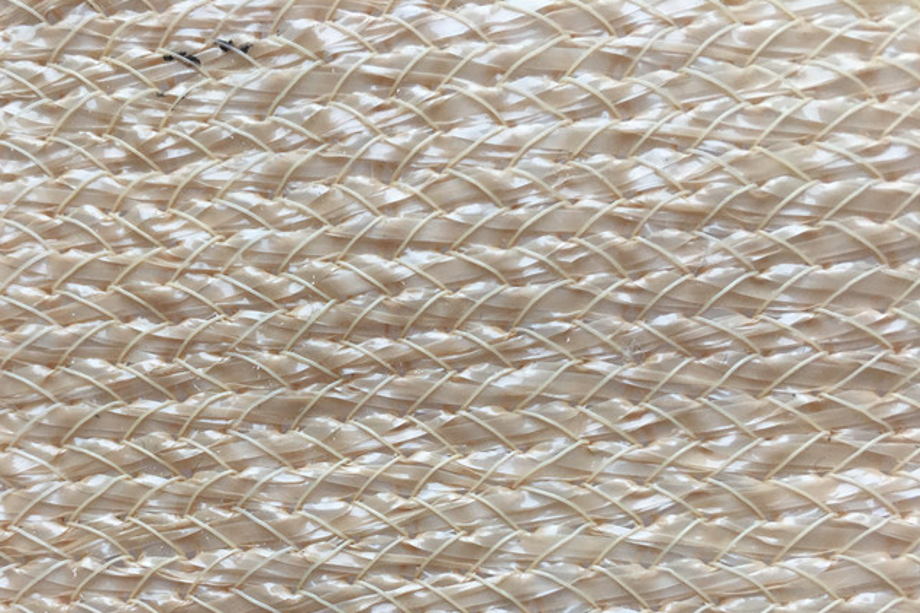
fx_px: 971
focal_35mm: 38
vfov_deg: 34.5
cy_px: 432
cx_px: 345
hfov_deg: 50.2
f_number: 2.2
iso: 40
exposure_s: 1/33
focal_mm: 4.15
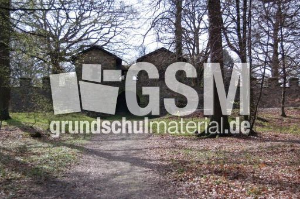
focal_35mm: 52
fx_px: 437
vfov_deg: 25.7
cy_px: 100
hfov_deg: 37.9
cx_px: 150
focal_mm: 35
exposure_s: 1/4000
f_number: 4.8
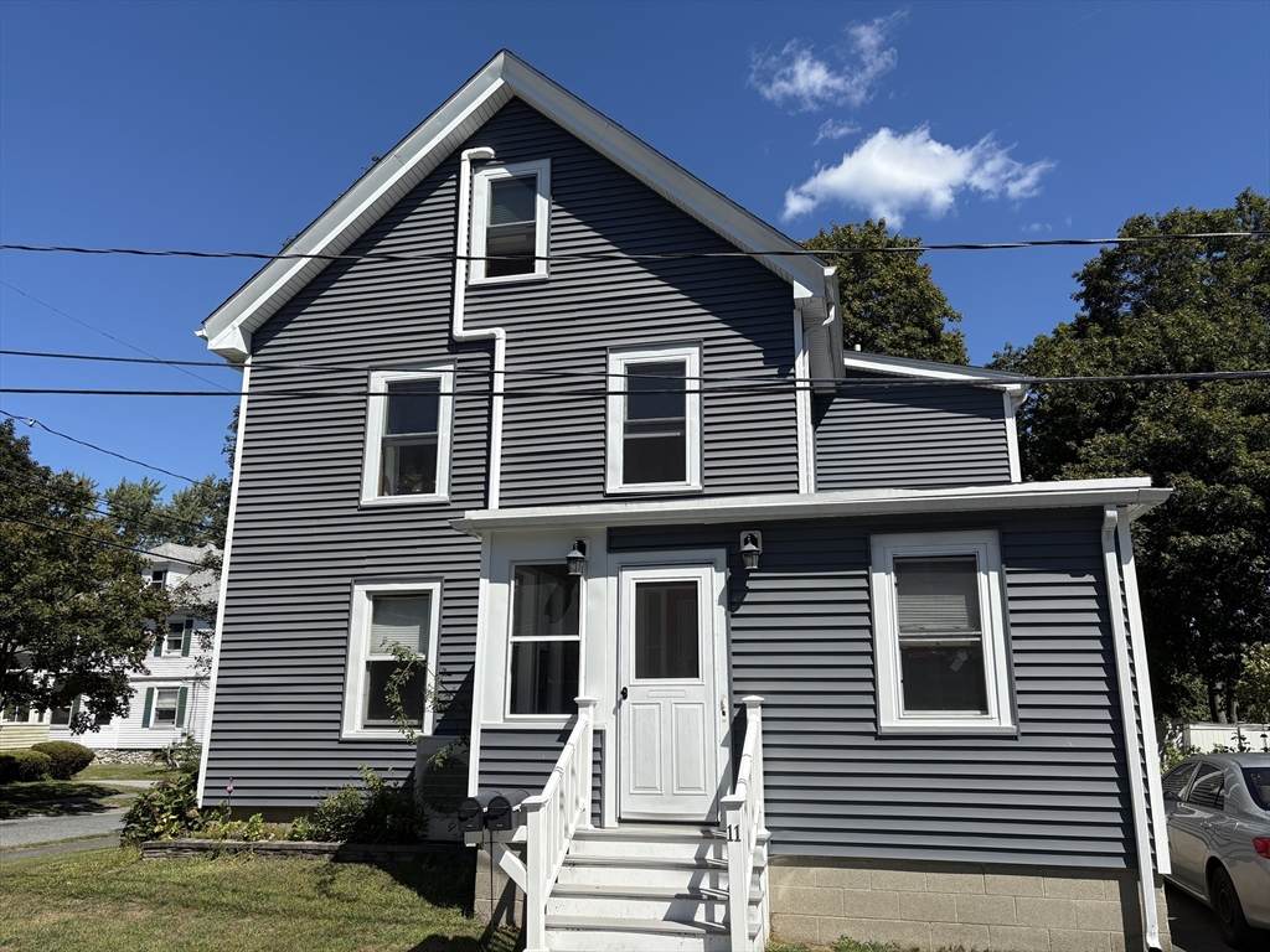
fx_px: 954
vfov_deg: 53.1
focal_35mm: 26
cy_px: 476
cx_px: 635
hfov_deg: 67.3
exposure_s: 1/4065
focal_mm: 5.96
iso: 50
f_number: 1.6
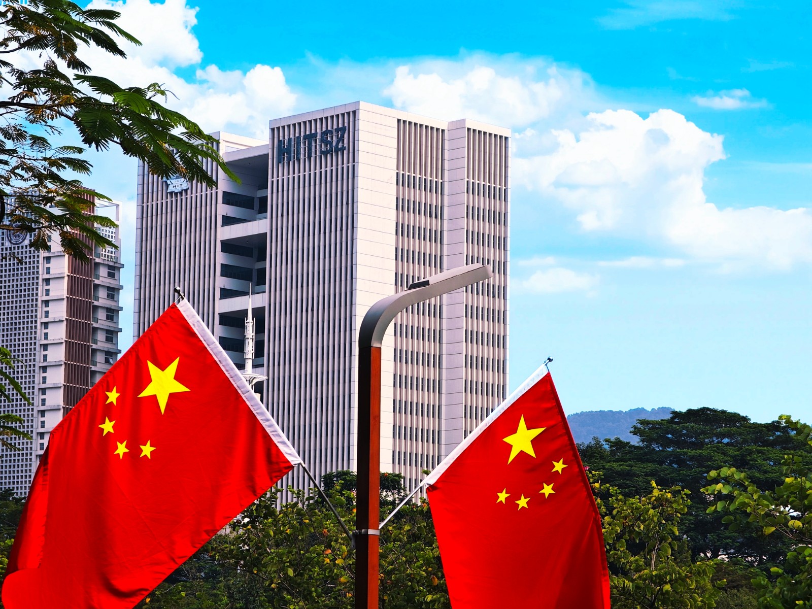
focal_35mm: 120
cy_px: 304
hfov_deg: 16.4
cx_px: 406
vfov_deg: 12.3
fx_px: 2815
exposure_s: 1/912
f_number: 3
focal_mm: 19.4
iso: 50
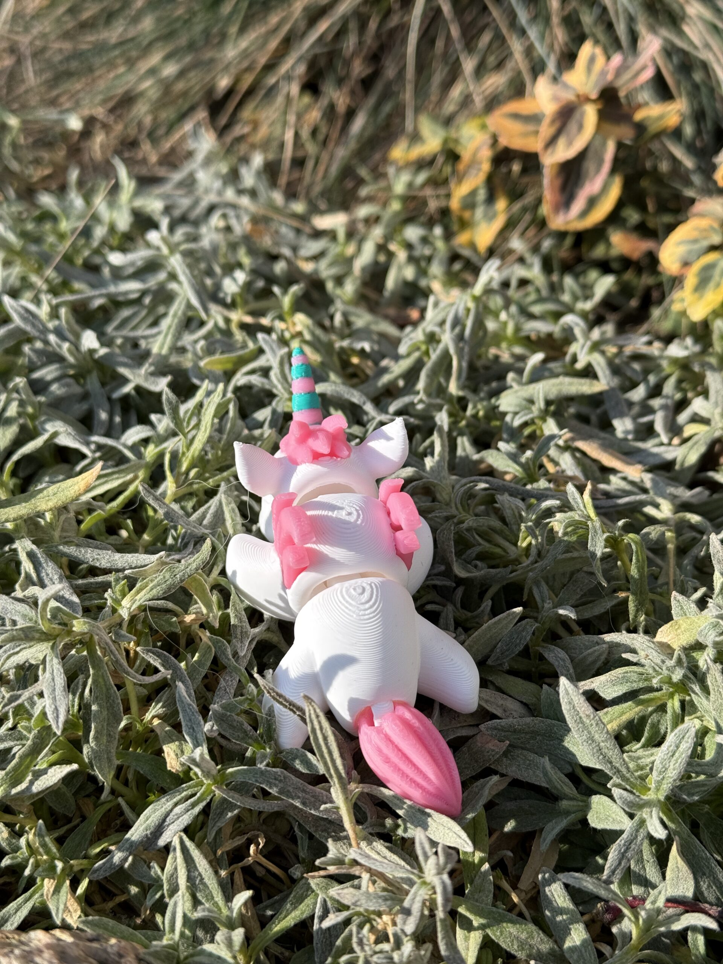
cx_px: 362
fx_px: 1337
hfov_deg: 30.3
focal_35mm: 48
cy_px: 482
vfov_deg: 39.7
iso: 64
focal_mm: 6.76
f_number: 1.78
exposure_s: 1/2494
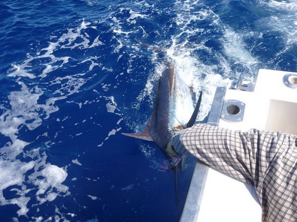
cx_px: 148
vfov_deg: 49.7
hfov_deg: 63.5
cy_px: 111
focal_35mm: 28
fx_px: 240
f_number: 3.3
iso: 100
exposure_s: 1/500
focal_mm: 4.9
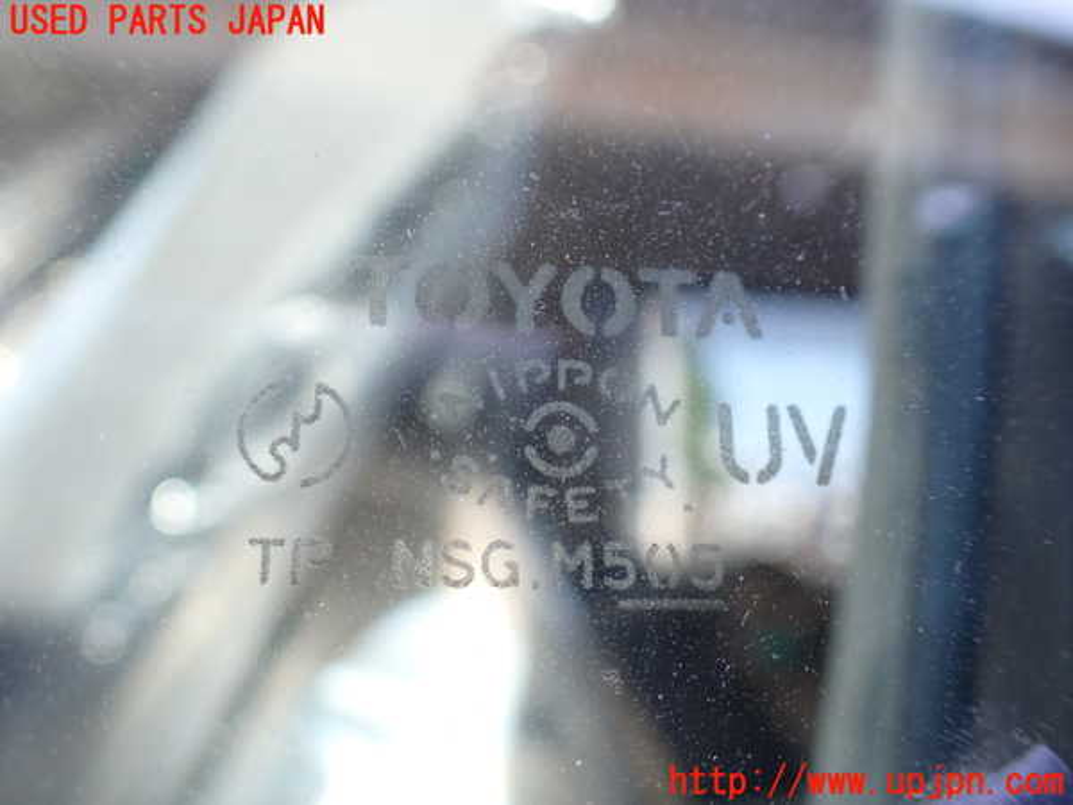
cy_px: 402
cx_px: 536
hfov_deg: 60.0
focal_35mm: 30
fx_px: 930
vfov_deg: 46.8
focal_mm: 5.4
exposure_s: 1/125
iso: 100
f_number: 2.3
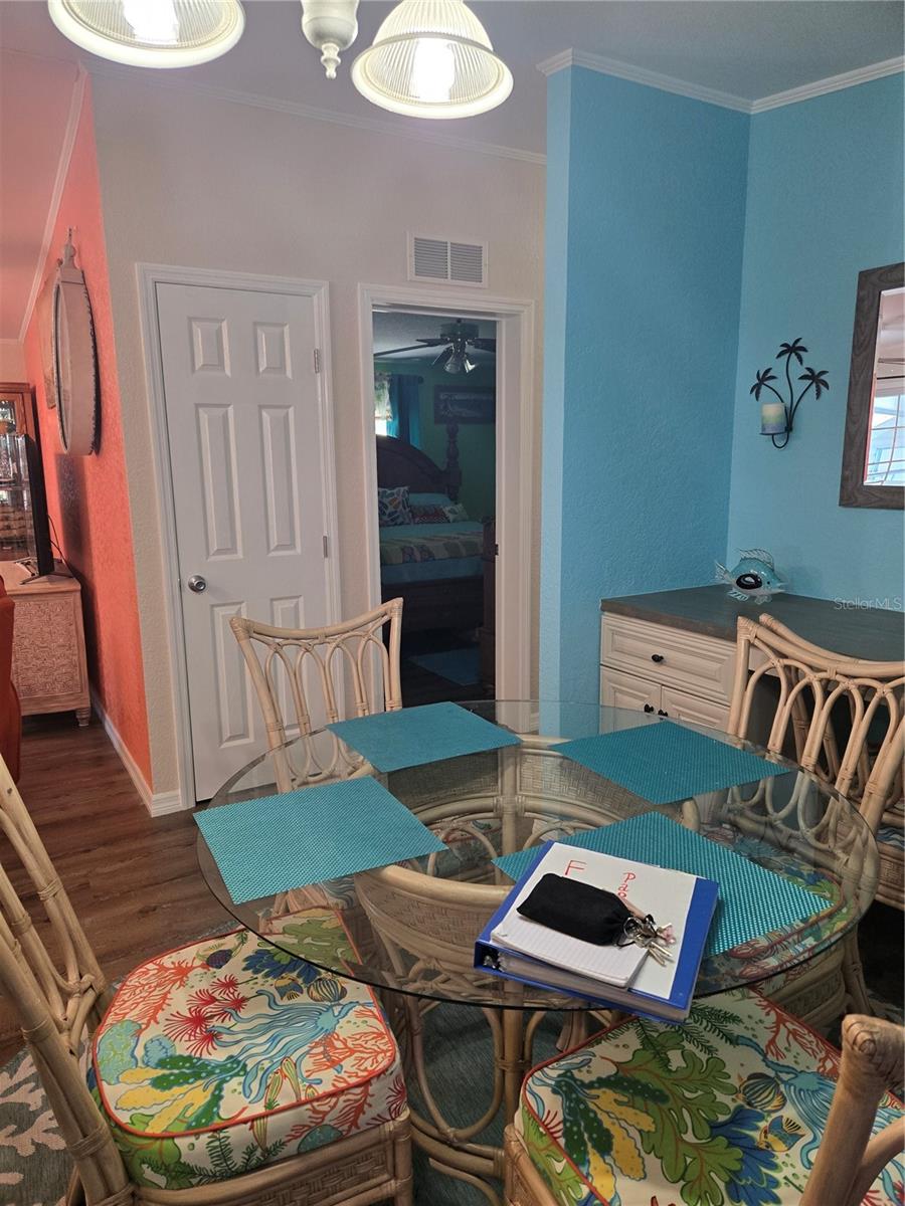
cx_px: 452
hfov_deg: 58.9
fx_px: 802
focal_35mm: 23
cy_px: 603
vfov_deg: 73.9
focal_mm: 5.4
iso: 160
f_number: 1.8
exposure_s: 1/120
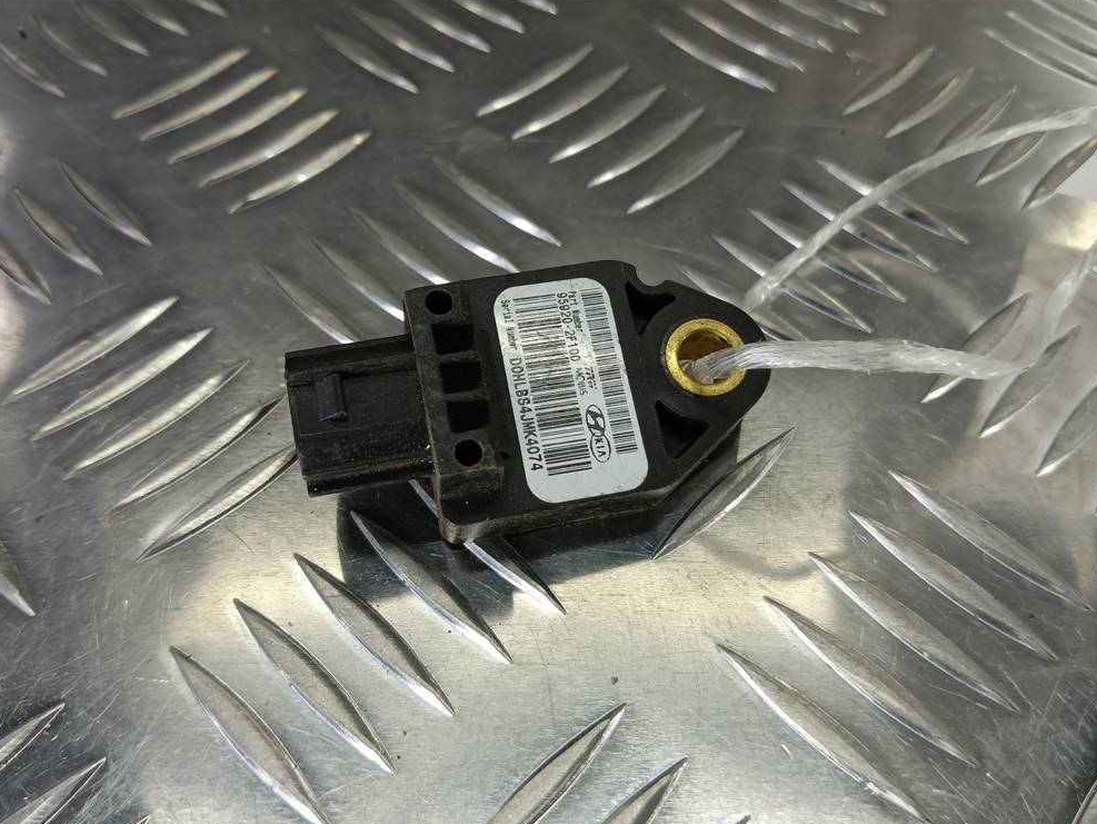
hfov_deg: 63.4
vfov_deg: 49.8
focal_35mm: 28
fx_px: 888
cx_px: 549
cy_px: 421
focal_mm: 4.11
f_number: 1.6
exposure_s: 1/100
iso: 116
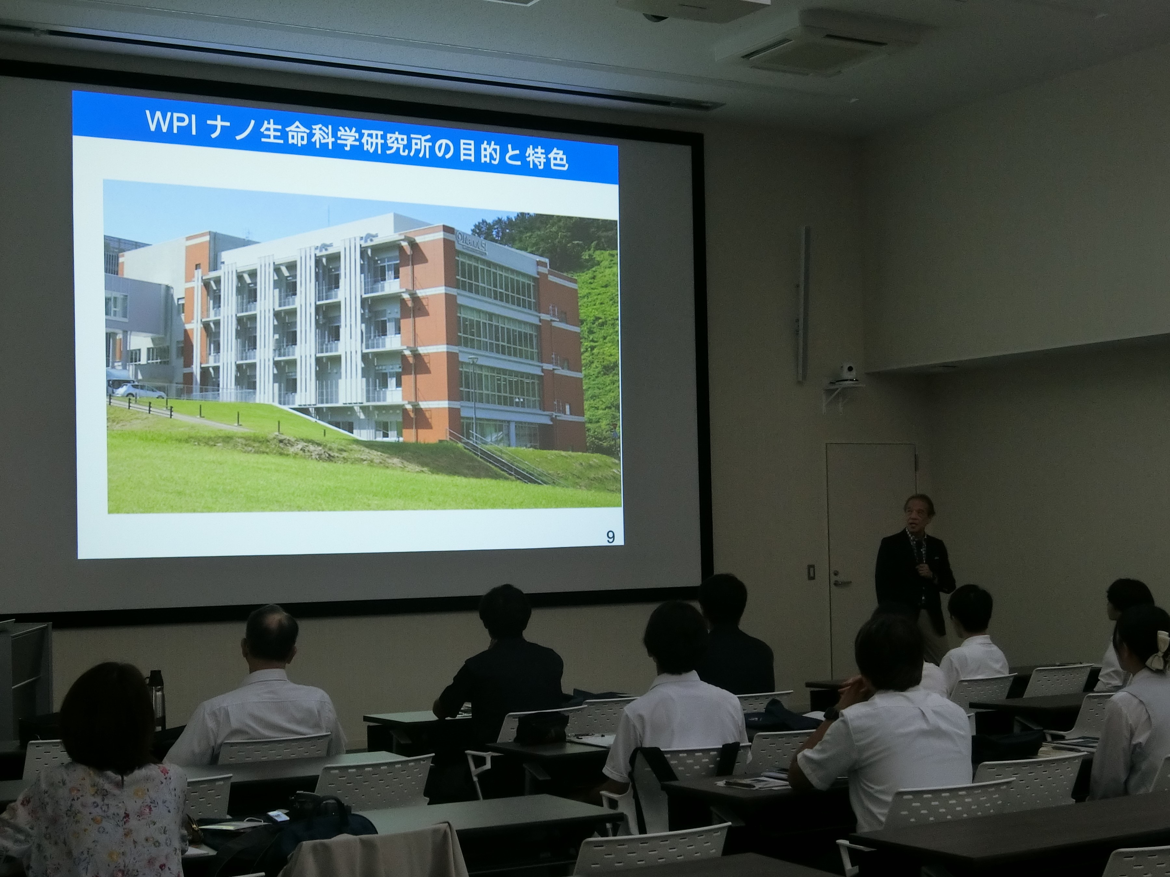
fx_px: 1622
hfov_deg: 39.7
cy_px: 438
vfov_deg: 30.3
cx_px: 585
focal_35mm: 48
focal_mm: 10.2
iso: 400
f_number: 4.2
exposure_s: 1/60
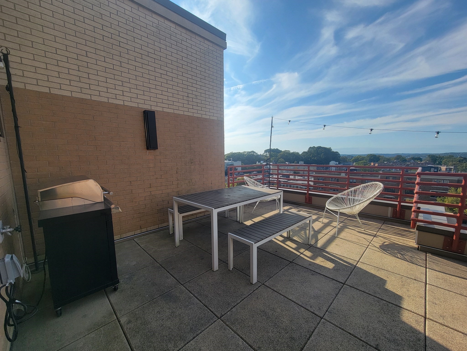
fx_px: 175
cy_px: 176
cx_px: 234
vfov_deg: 89.9
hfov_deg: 106.2
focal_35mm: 13
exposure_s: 1/1433
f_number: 2.2
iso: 50
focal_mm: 2.2
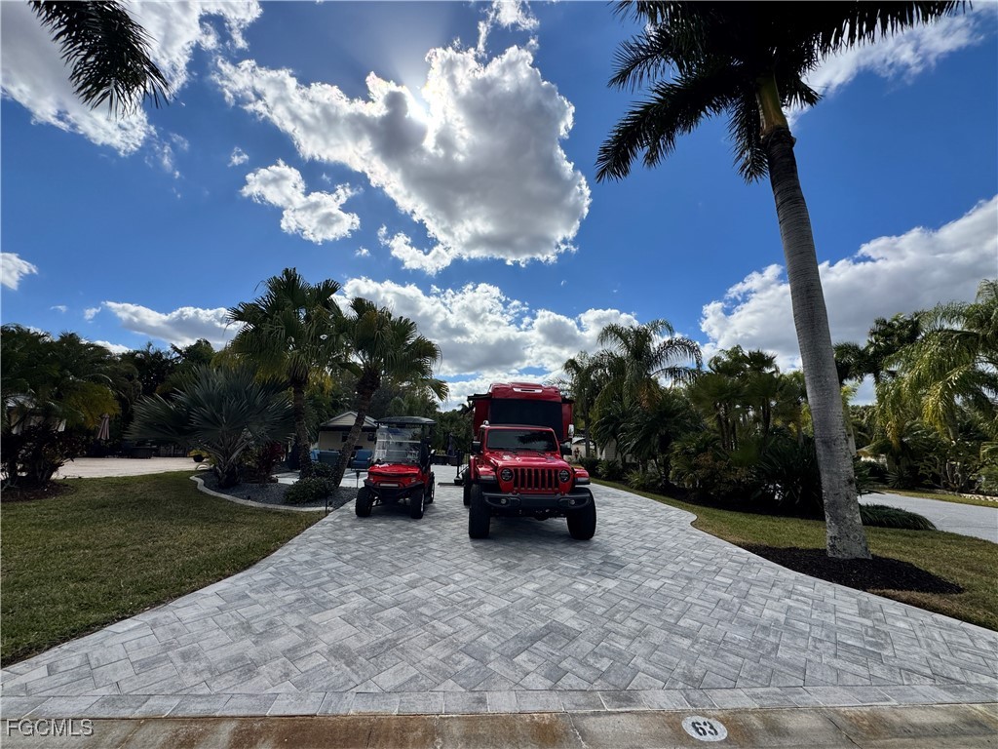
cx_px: 499
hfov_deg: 102.1
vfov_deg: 85.7
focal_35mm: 14
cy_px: 374
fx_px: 404
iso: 50
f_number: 2.2
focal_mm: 2.22
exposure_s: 1/4132
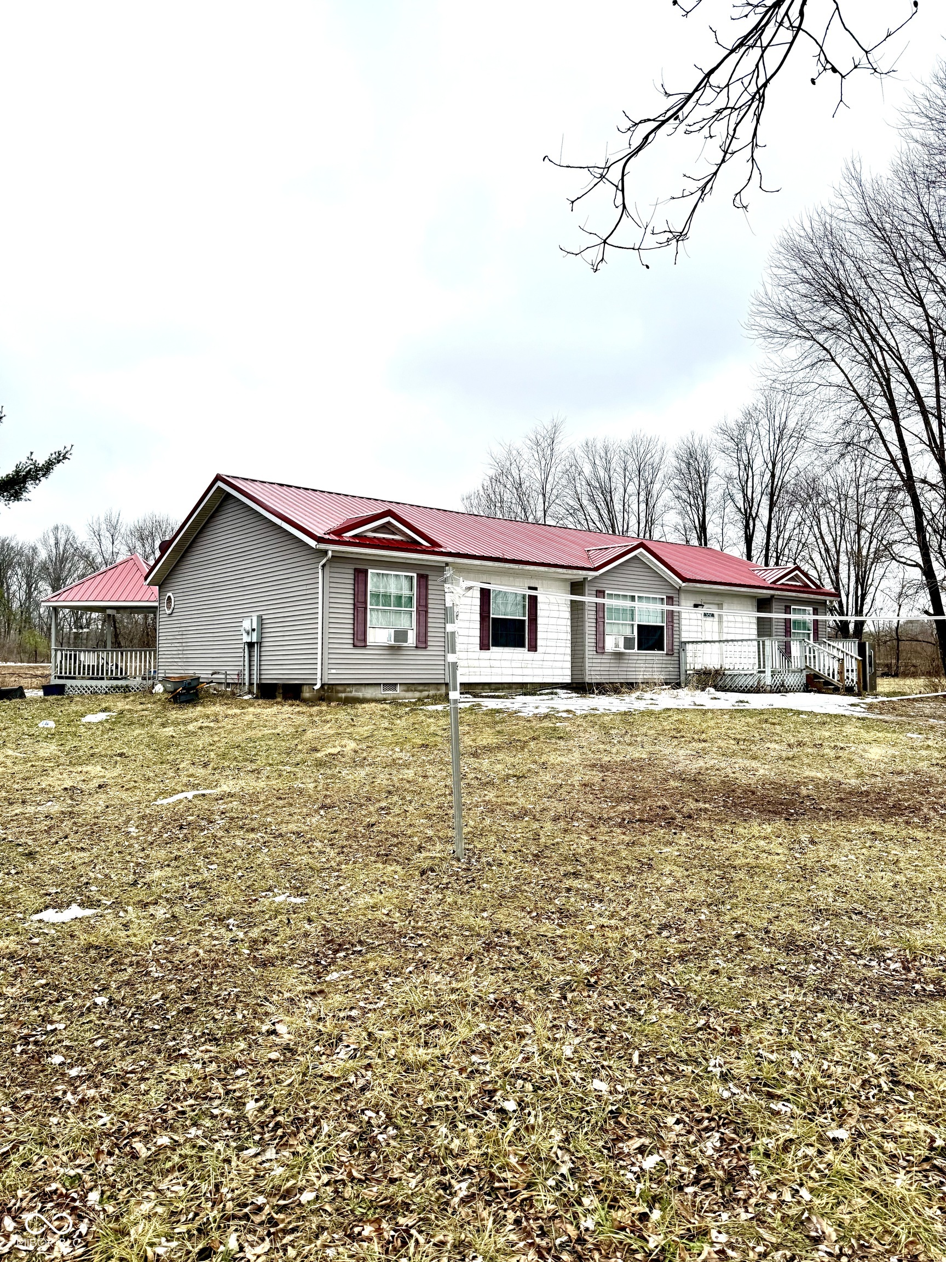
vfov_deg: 71.6
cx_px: 473
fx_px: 875
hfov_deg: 56.8
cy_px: 631
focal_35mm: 24
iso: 80
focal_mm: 6.76
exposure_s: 1/5348
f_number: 1.78
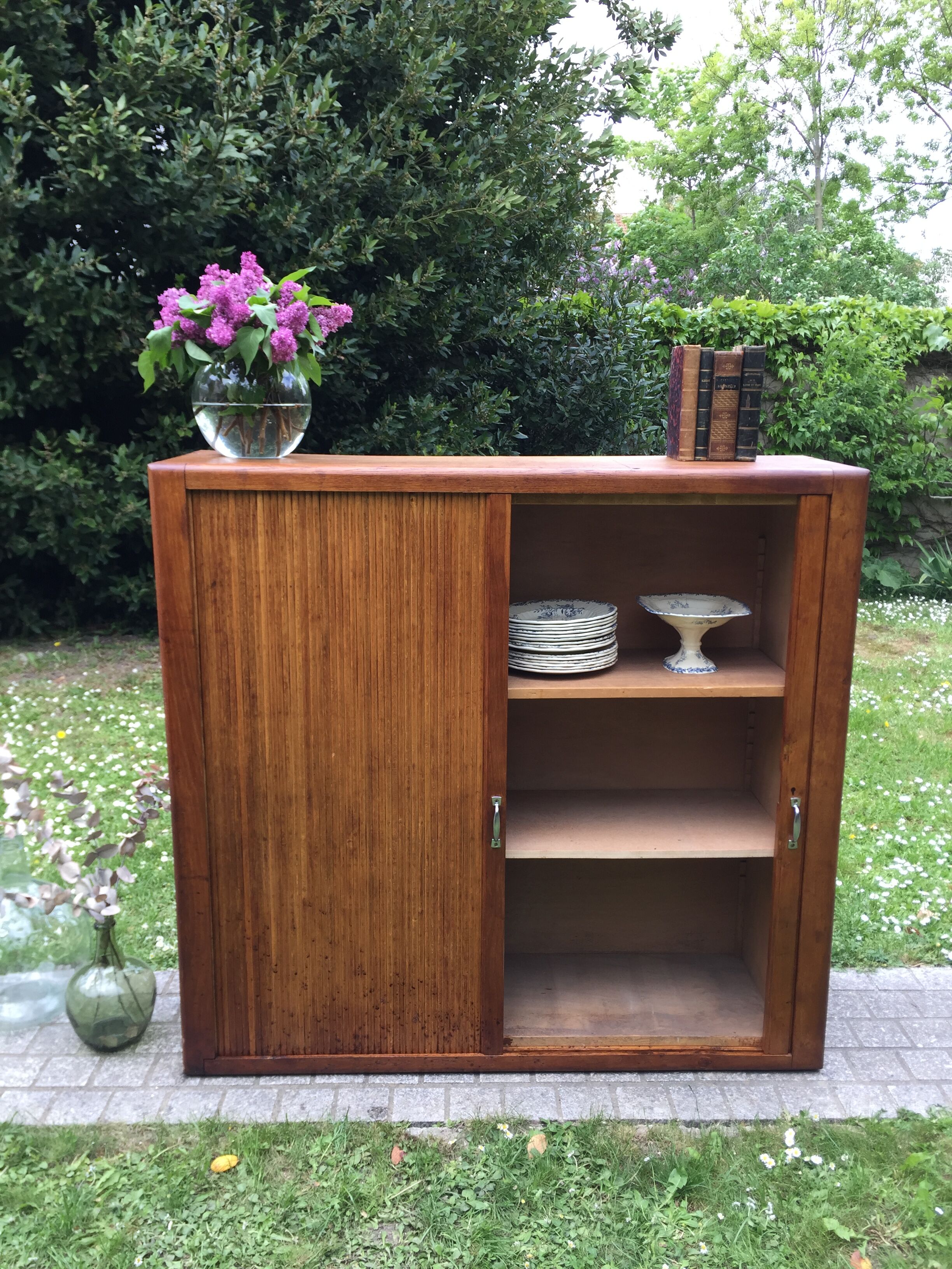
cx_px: 476
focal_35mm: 29
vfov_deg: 61.7
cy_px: 634
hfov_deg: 48.2
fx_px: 1063
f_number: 2.2
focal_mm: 4.15
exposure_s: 1/113
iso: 32
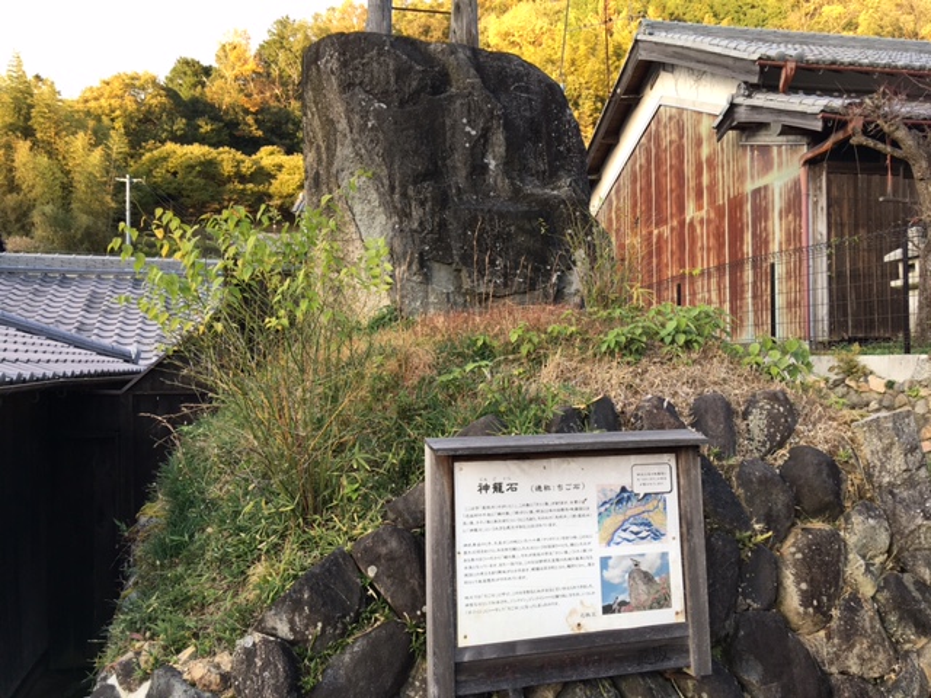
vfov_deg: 48.2
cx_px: 466
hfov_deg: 61.7
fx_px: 780
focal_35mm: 29
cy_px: 349
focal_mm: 4.15
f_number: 2.2
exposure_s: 1/120
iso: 32
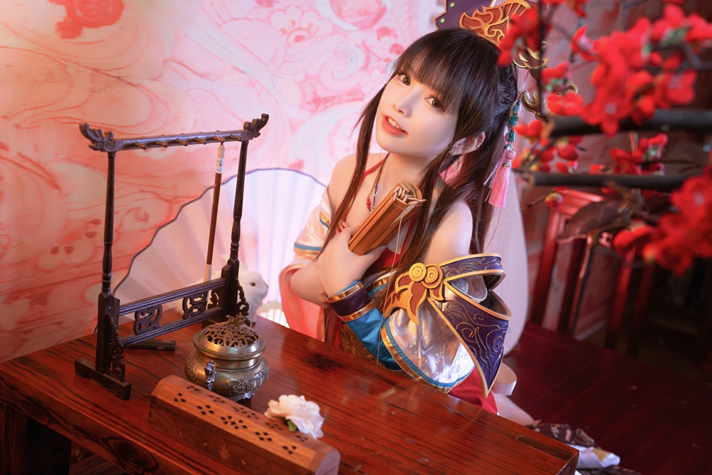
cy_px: 238
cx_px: 356
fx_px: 870
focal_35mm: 44
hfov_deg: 44.5
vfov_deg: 30.5
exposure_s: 1/40
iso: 400
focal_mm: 44
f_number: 3.2
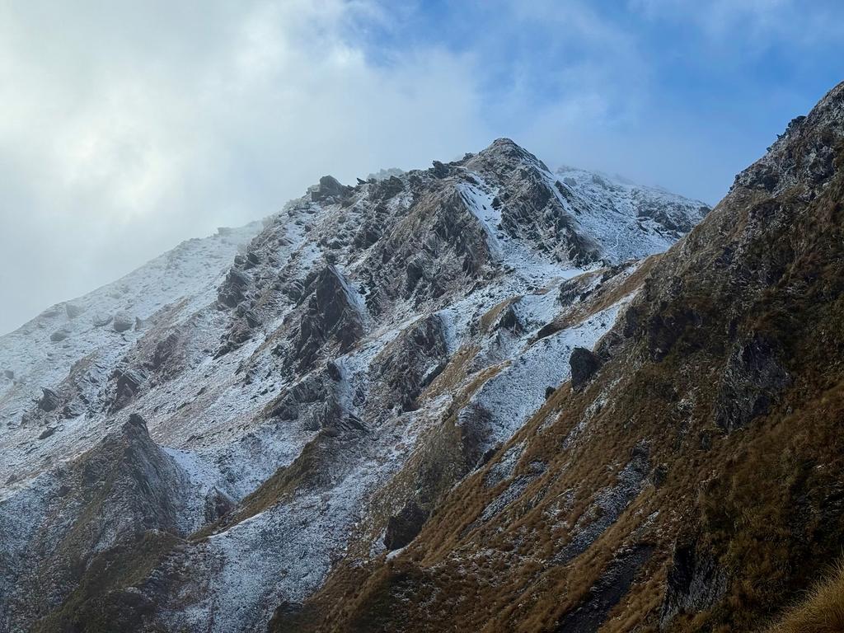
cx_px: 422
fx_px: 1170
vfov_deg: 30.3
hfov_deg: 39.7
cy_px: 316
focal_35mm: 48
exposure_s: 1/8772
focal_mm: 6.76
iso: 80
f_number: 1.78
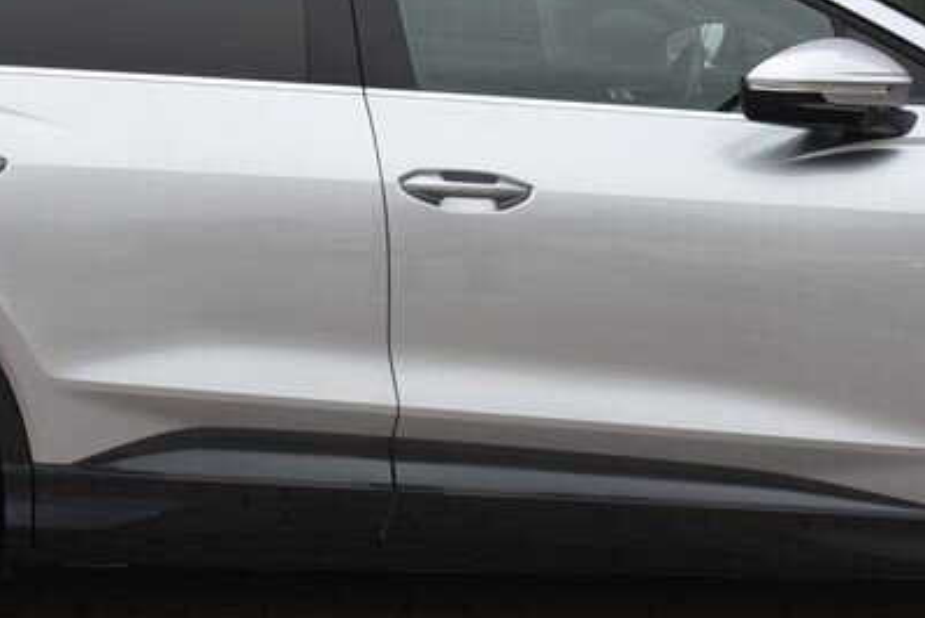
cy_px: 283
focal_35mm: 90
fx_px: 2314
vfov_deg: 15.2
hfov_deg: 22.6
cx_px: 462
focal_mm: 35
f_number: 9
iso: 500
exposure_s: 1/320
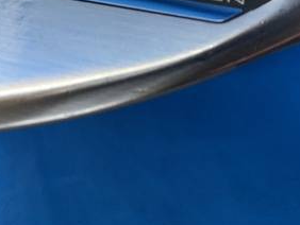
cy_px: -17
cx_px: 78
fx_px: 512
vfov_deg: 23.5
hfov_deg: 32.1
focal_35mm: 59
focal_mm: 4.25
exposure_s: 1/120
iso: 80
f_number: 1.8
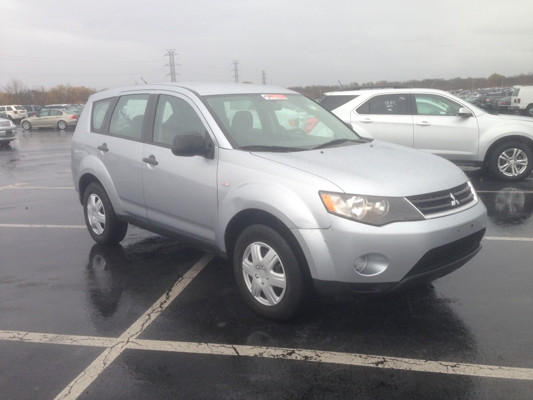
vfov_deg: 42.9
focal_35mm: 33
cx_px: 266
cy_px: 200
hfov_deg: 55.4
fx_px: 508
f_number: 2.4
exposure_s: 1/213
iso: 50
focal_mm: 4.13
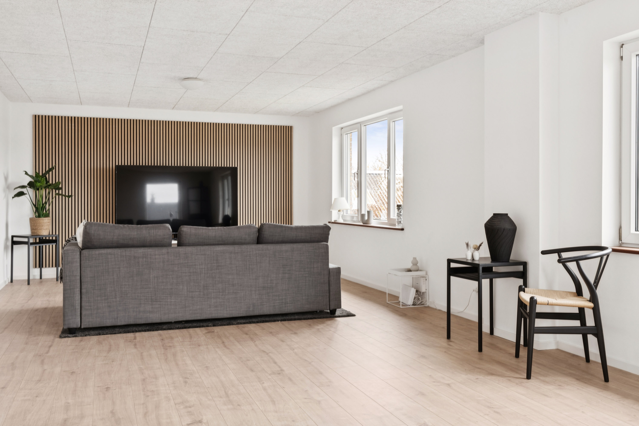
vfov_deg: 40.0
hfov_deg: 57.2
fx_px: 586
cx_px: 320
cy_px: 213
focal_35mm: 33
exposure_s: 1/6
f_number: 11
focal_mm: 33
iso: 800
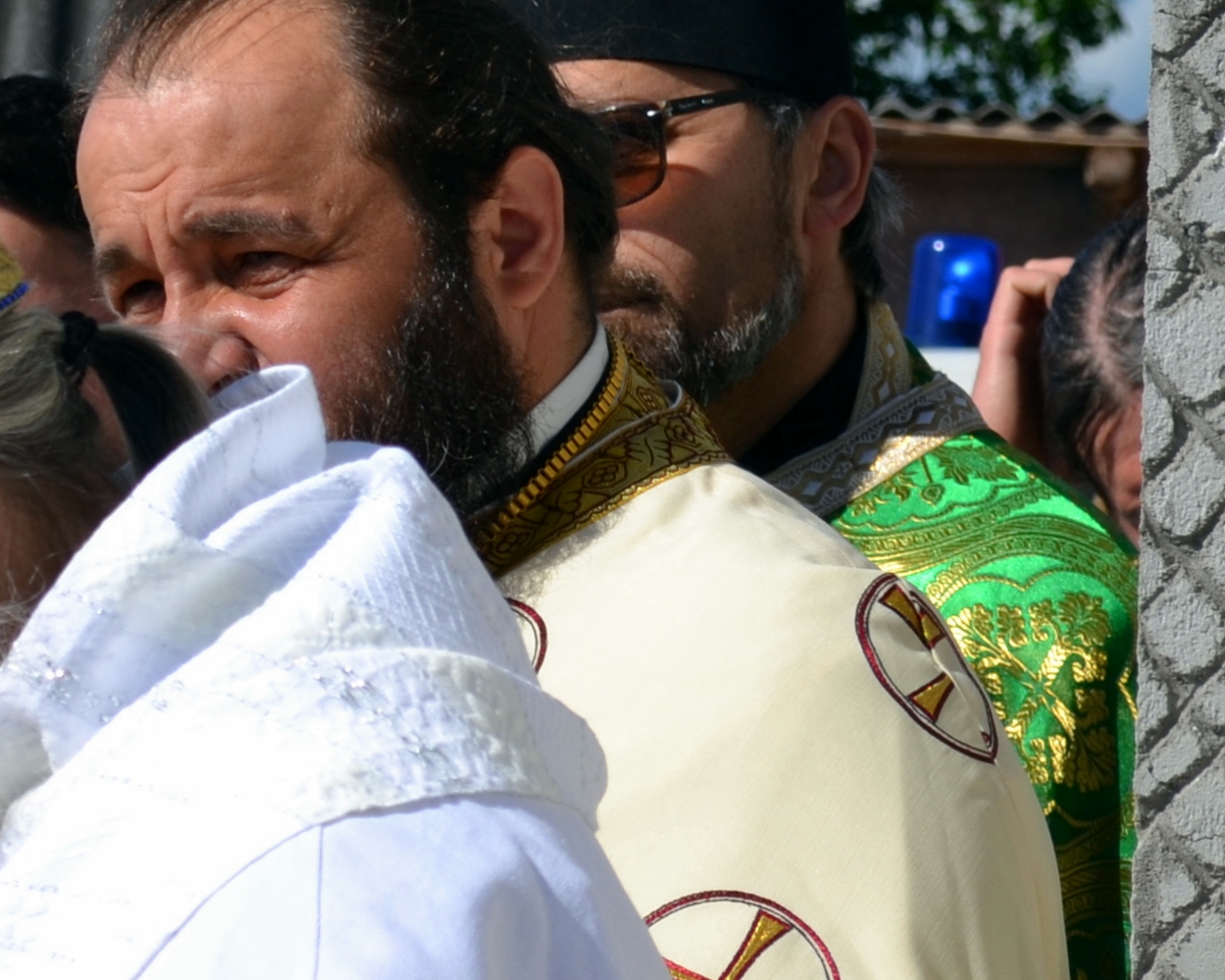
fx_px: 10358
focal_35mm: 286
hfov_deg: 6.7
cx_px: -536
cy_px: 548
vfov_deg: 5.4
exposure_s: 1/320
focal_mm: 55
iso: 100
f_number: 9
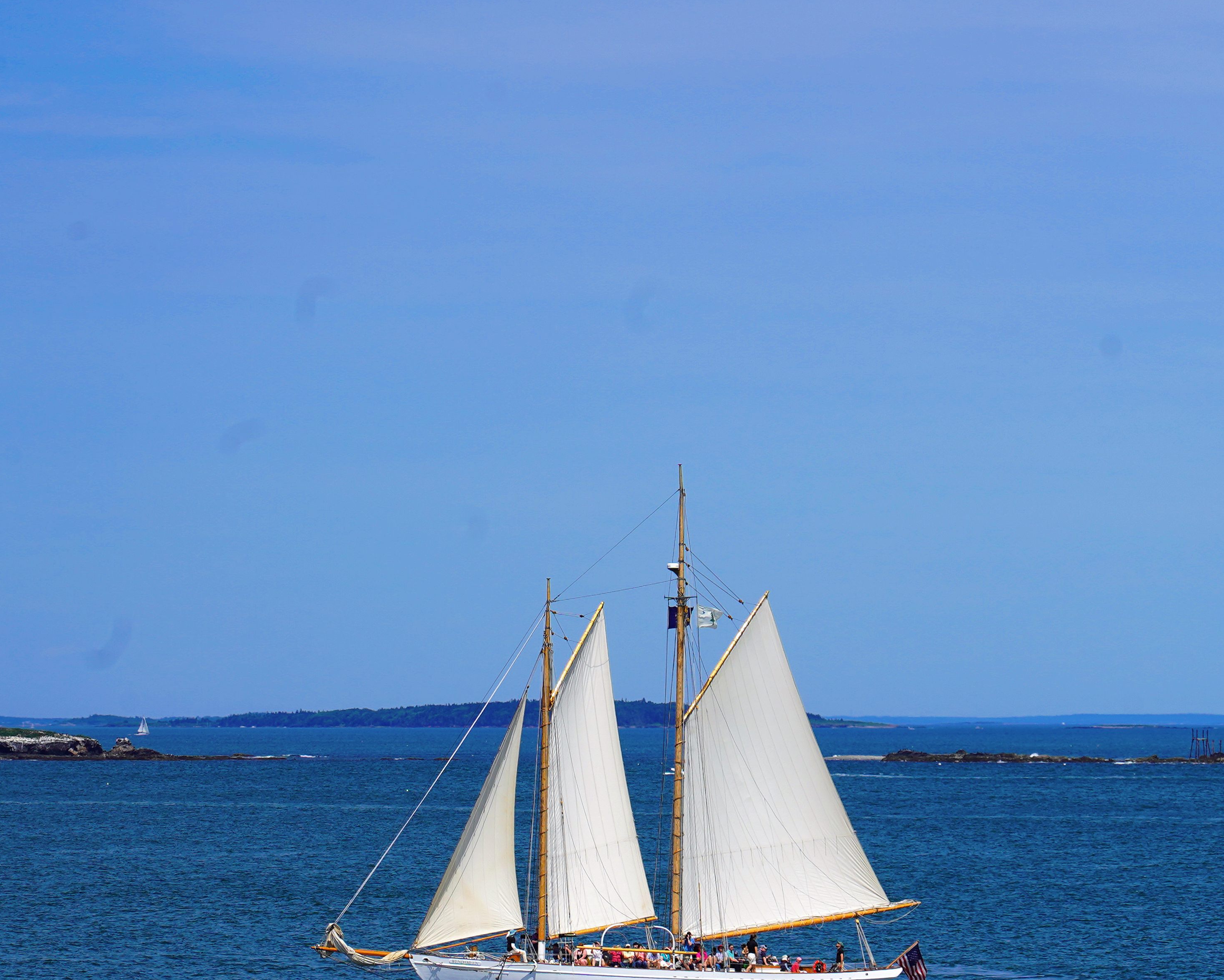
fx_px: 7318
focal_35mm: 202
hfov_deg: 9.5
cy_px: 607
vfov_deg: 7.7
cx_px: 986
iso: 100
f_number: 10
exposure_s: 1/320
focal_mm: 105
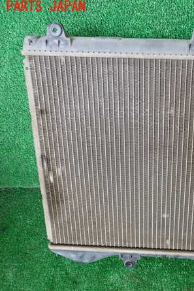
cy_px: 146
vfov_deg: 46.4
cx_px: 163
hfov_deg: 30.9
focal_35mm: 42
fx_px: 340
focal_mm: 5.4
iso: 200
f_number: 2.3
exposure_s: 1/60
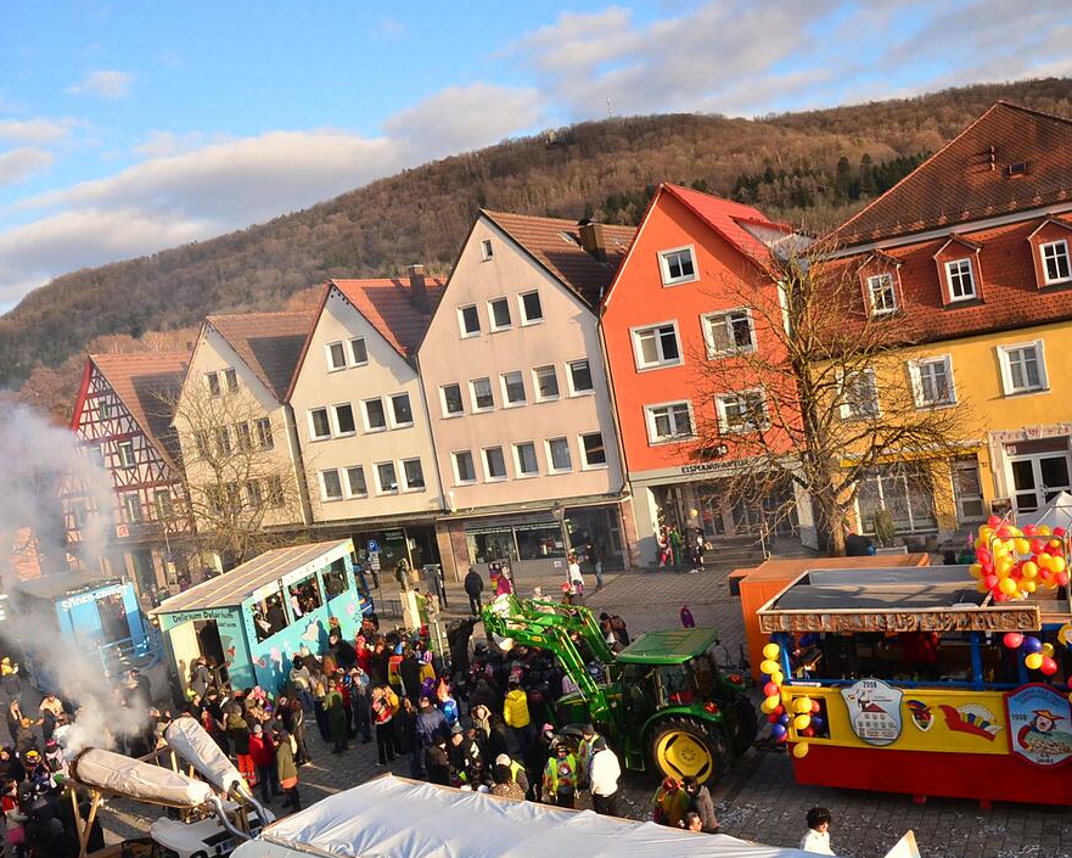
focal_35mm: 31
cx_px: 484
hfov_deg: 57.1
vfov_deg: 47.1
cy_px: 426
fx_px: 984
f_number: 5.6
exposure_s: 1/1000
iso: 400
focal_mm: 18
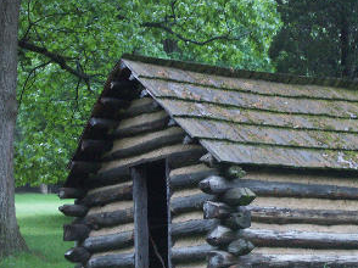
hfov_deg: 13.4
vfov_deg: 10.1
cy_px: 178
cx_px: 262
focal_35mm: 147
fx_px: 1519
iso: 200
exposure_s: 1/6
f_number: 3.2
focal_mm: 20.09
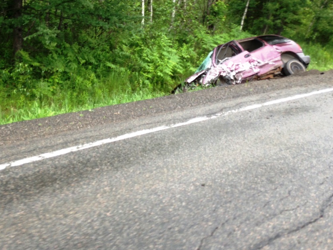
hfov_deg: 37.5
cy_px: 66
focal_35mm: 51
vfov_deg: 28.2
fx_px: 491
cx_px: 159
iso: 80
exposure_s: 1/120
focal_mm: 4.12
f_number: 2.4
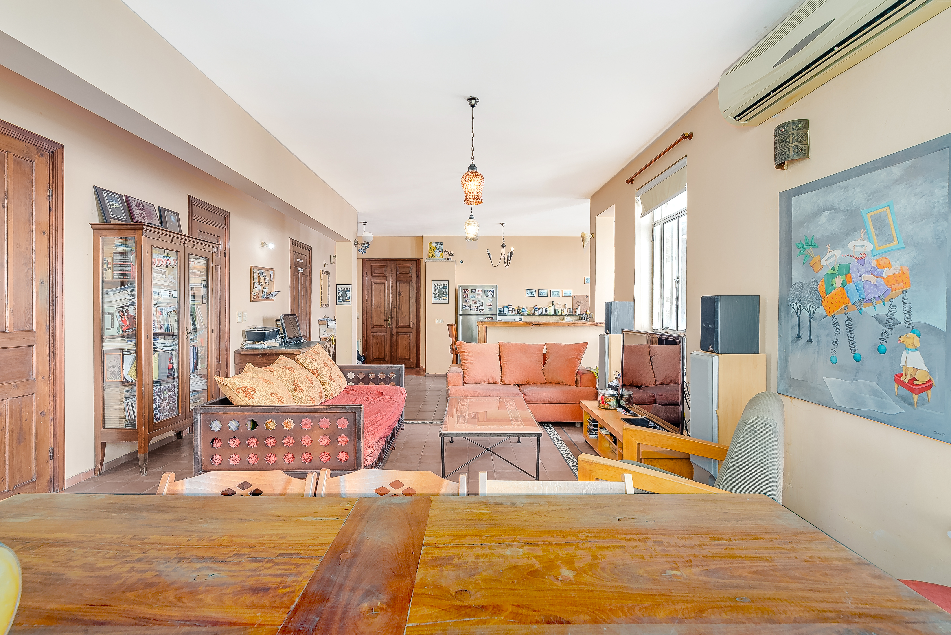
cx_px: 476
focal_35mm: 16
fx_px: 423
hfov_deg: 96.7
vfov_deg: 73.8
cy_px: 318
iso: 400
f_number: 8
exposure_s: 1/125
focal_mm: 16
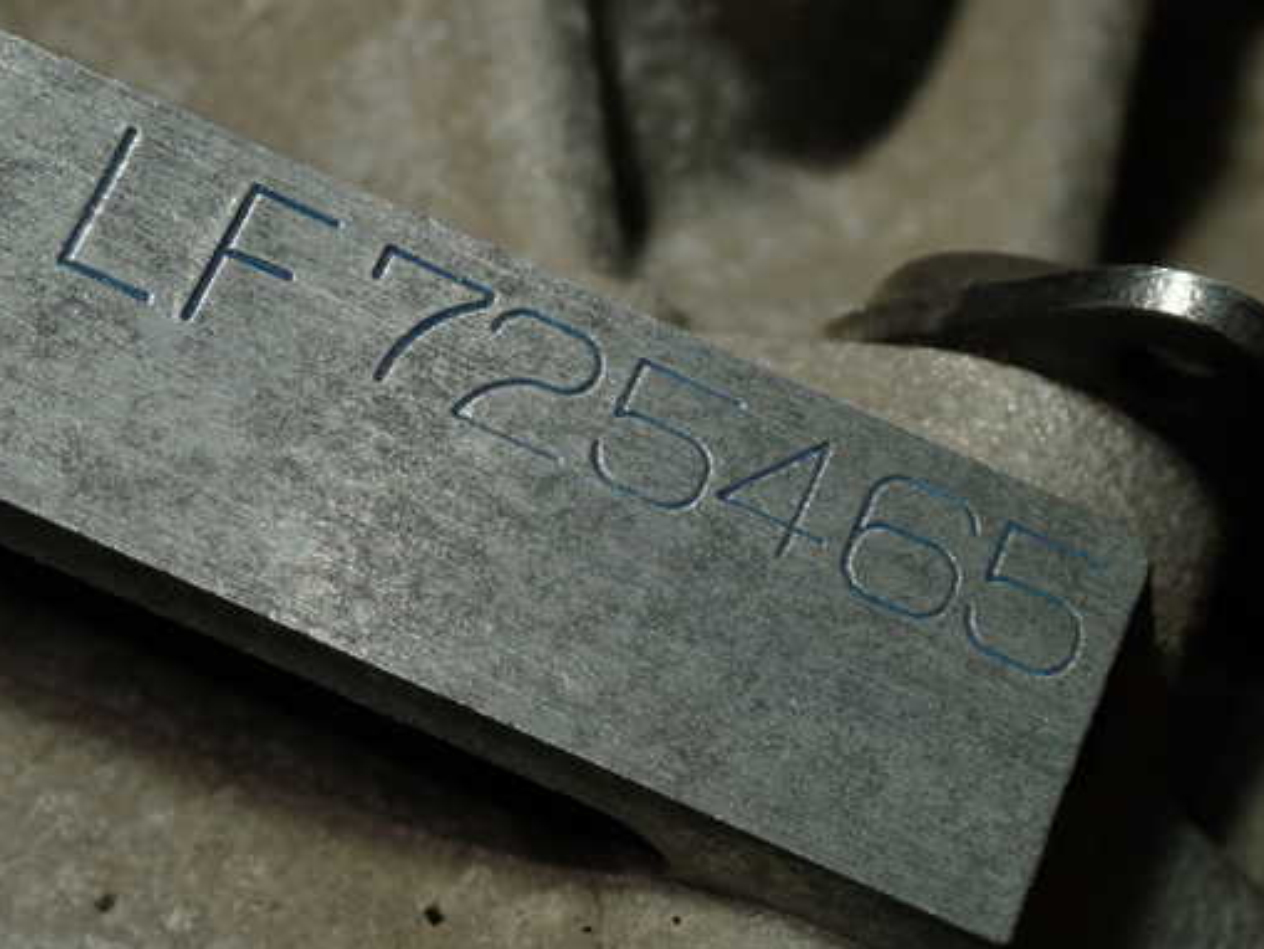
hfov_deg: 24.7
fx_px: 2885
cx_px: 680
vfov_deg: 18.7
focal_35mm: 79
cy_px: 499
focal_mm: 11.88
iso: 100
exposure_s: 1/160
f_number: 3.8
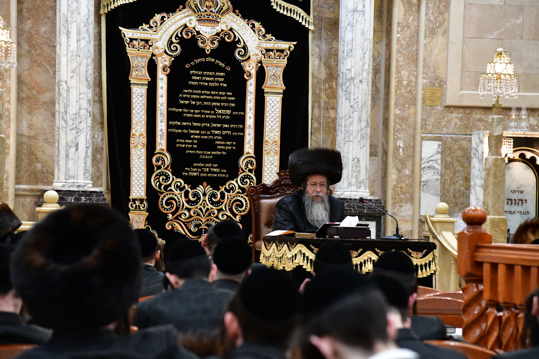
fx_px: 1796
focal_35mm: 120
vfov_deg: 11.4
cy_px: 180
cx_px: 270
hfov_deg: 17.1
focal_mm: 120
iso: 2500
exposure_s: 1/100
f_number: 5.6
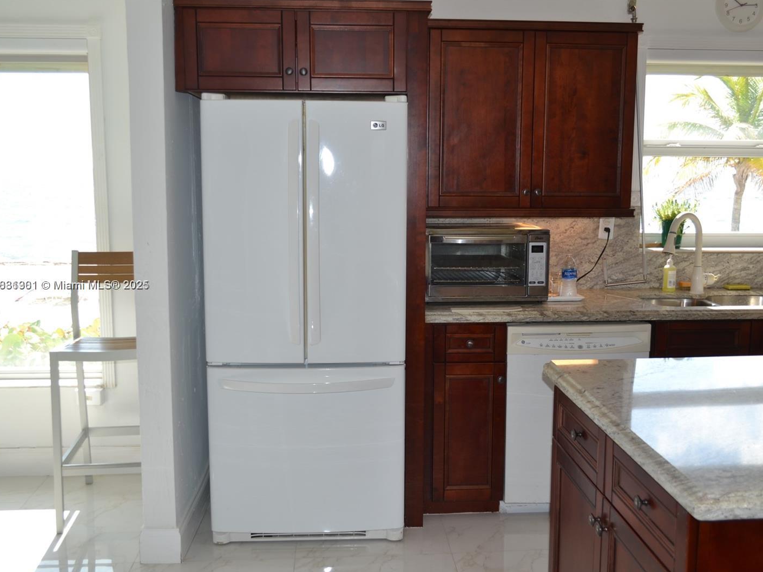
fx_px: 793
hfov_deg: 51.3
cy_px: 286
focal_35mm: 36
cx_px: 409
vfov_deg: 39.6
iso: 100
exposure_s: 1/160
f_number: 4
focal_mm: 22
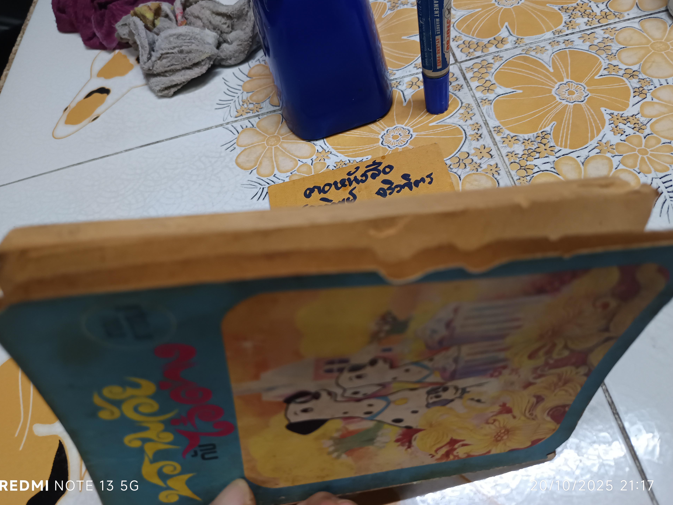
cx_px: 327
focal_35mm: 25
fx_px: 486
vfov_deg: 54.9
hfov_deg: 69.4
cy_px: 250
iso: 1210
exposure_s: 1/33.3
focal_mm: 5.31
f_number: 1.7
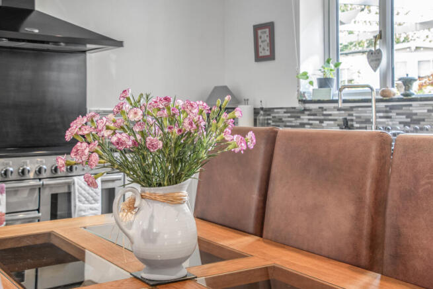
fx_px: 577
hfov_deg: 41.1
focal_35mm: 48
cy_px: 144
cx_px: 216
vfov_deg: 28.1
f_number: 8
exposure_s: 1/10
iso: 200
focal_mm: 32
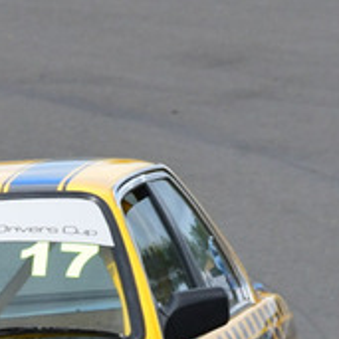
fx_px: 25062
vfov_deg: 0.8
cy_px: 369
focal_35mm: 2262
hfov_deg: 0.8
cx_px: -198
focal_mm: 380
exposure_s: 1/640
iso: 640
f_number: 10
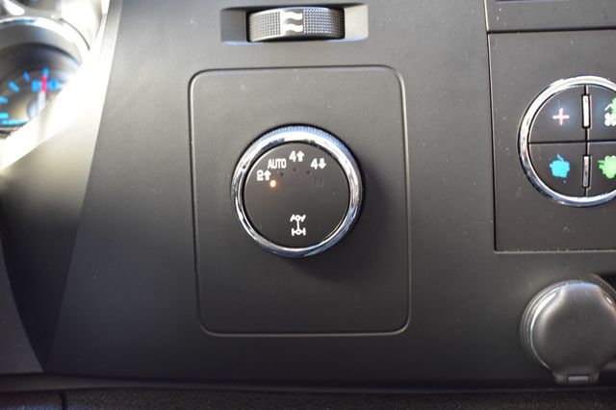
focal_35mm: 46
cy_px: 205
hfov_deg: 42.3
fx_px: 795
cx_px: 308
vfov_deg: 28.9
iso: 1250
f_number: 6.3
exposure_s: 1/15
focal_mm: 31
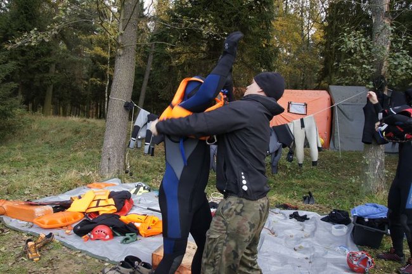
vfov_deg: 50.3
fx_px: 292
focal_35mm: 26
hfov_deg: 70.5
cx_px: 206
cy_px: 137
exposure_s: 1/100
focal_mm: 17
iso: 800
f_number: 11
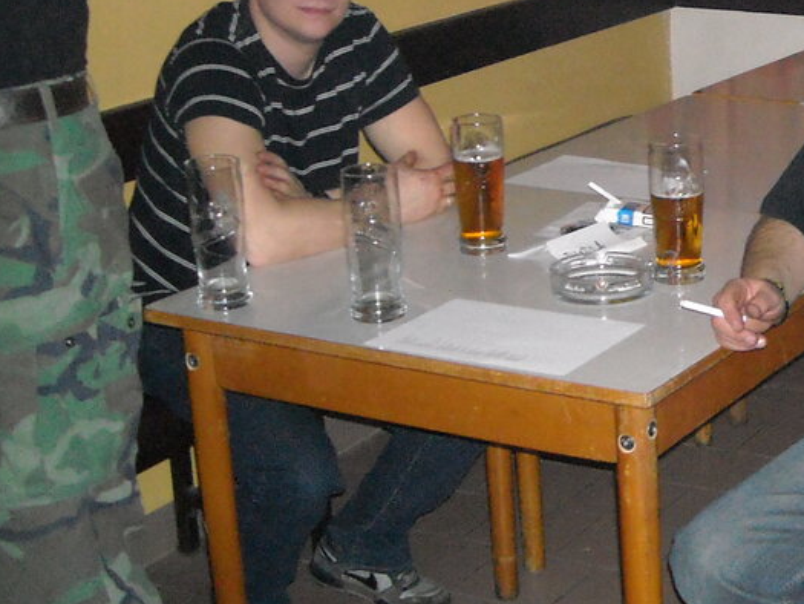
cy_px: 156
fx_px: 1859
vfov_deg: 18.3
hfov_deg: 22.9
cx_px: 890
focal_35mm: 80
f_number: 2.8
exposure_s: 1/60
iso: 400
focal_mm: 5.7
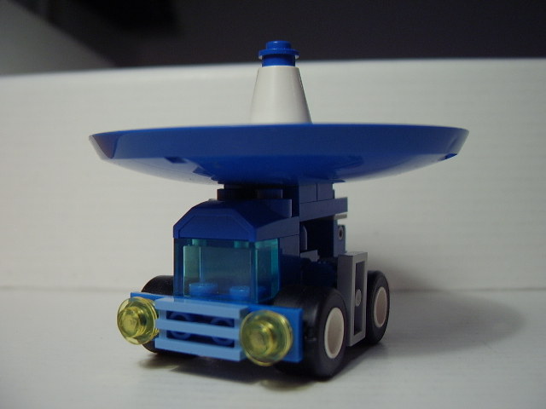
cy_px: 204
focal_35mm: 31
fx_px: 489
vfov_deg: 45.4
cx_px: 273
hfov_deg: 58.4
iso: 100
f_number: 2.7
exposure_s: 1/42
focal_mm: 8.13
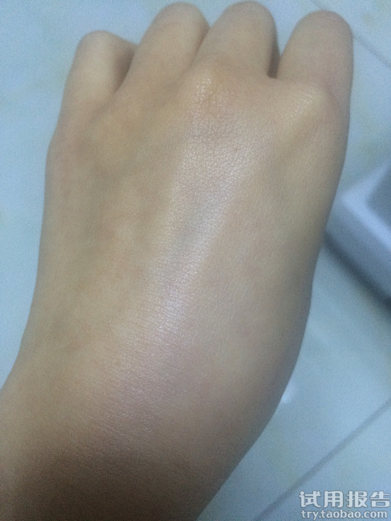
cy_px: 260
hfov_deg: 48.2
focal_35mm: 29
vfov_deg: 61.7
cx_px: 196
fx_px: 437
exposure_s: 1/30
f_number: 2.2
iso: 160
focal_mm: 4.15
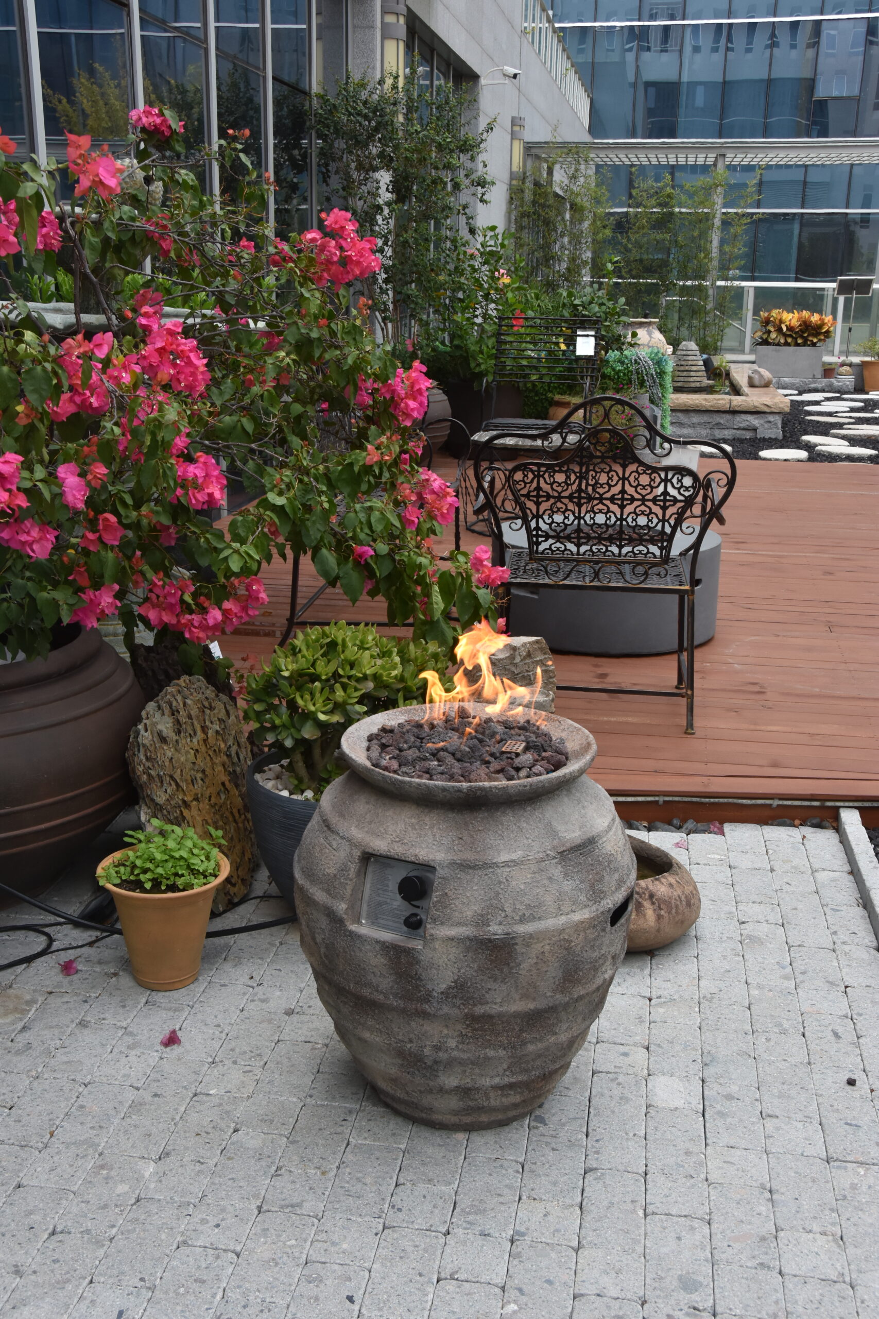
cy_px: 660
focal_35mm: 39
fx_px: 1428
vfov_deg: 49.6
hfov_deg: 34.2
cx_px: 440
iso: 640
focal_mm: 26
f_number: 8
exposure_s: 1/500
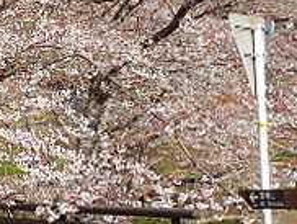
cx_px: -116
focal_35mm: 137
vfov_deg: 10.8
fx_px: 1177
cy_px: 69
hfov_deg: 13.7
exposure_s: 1/400
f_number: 3.8
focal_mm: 7
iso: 125
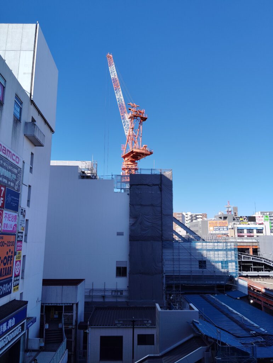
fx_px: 294
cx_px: 136
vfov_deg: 63.4
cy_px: 182
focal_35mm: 28
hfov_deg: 49.9
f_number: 1.8
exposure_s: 1/679
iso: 50
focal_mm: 4.22
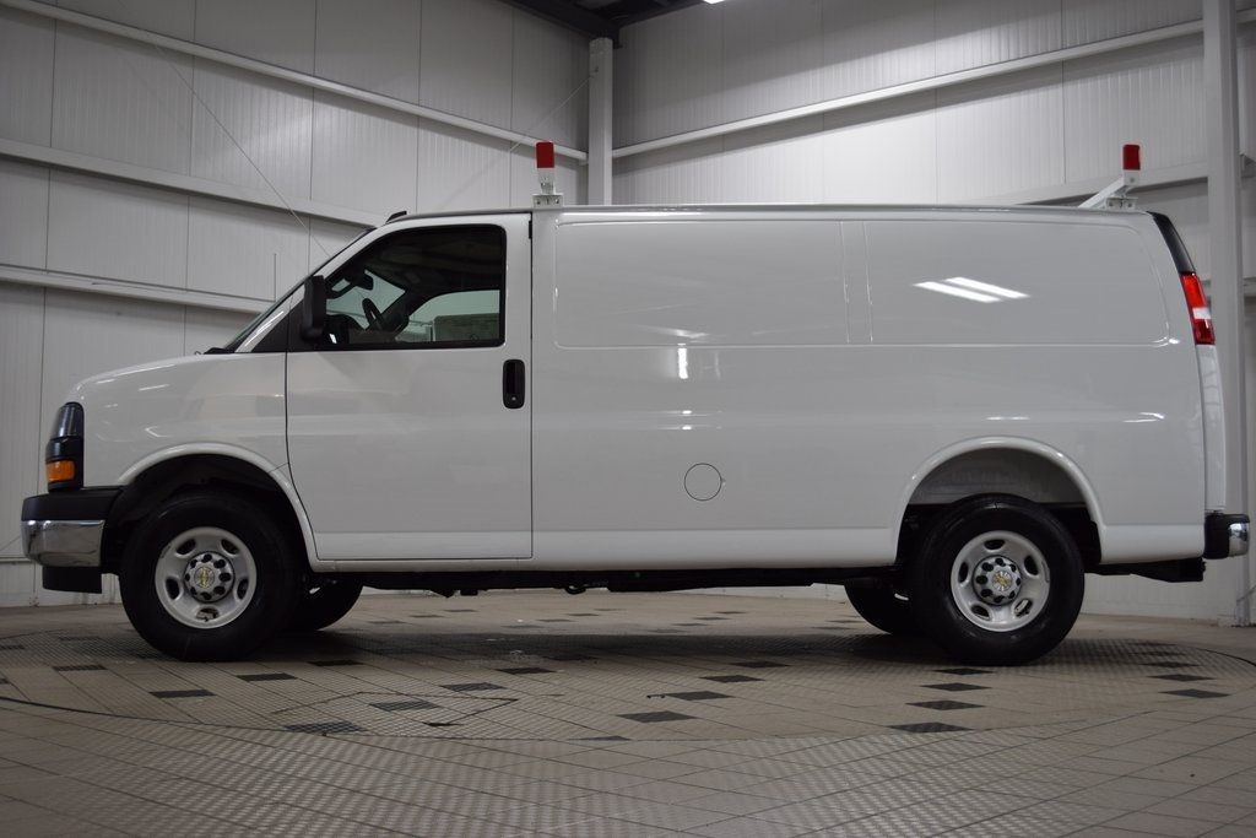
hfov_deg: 49.5
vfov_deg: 34.2
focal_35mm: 39
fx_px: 1361
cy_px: 419
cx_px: 628
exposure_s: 1/80
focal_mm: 26
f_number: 4.2
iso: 400
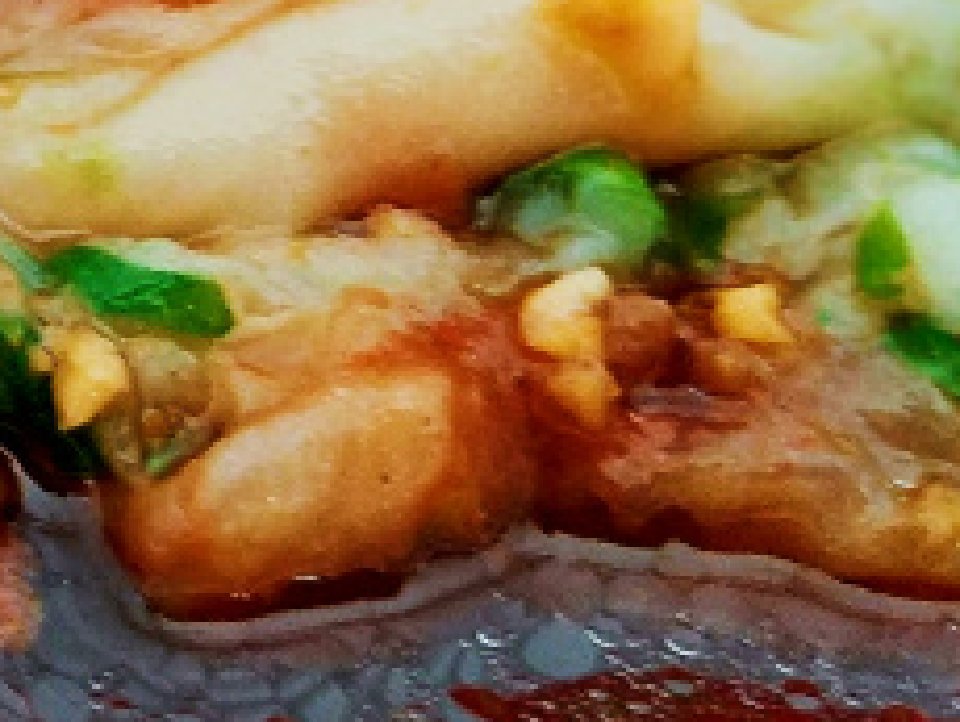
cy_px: 79
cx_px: -906
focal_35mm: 125
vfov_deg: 11.8
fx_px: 3470
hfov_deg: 13.6
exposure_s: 1/50
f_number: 0.8
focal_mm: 3.94
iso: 123
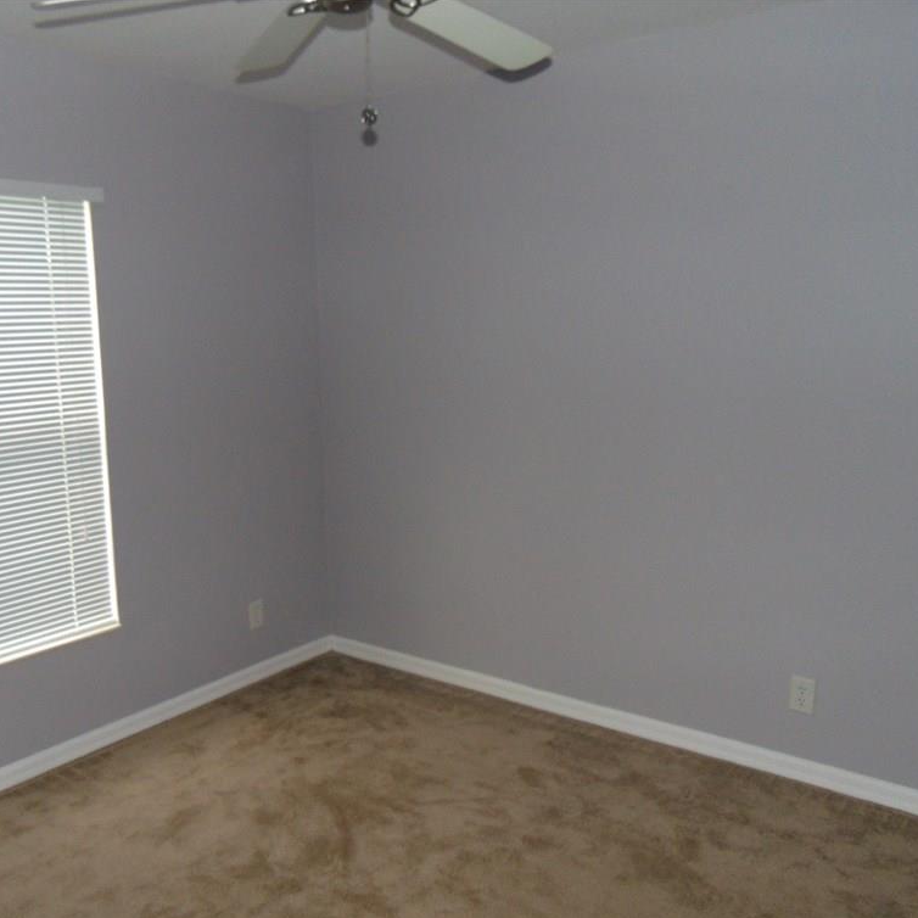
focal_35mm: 30
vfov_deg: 54.0
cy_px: 465
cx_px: 386
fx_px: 900
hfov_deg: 53.8
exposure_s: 1/30
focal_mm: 4.5
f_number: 3
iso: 200
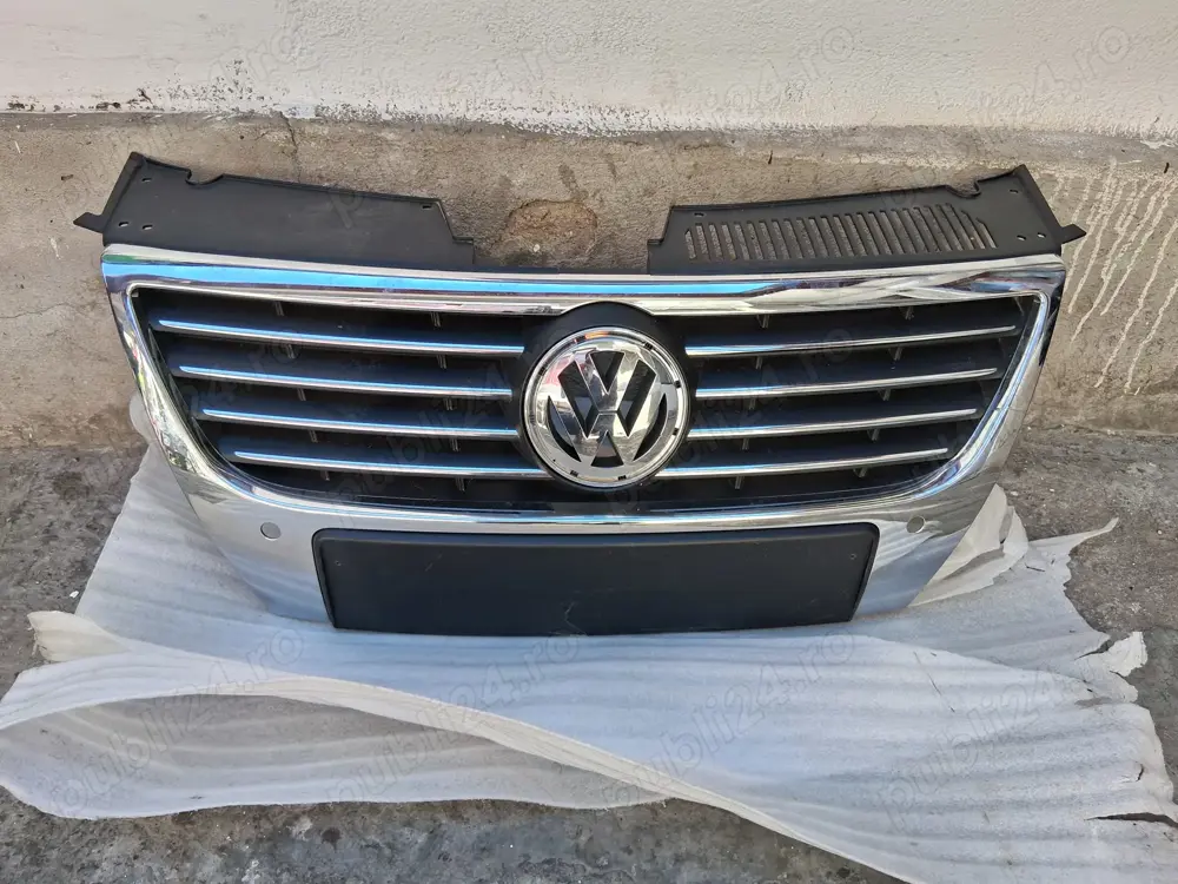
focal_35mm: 26
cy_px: 442
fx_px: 885
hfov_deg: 67.3
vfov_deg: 53.1
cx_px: 589
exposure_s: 1/100
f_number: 1.8
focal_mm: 3.98
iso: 25
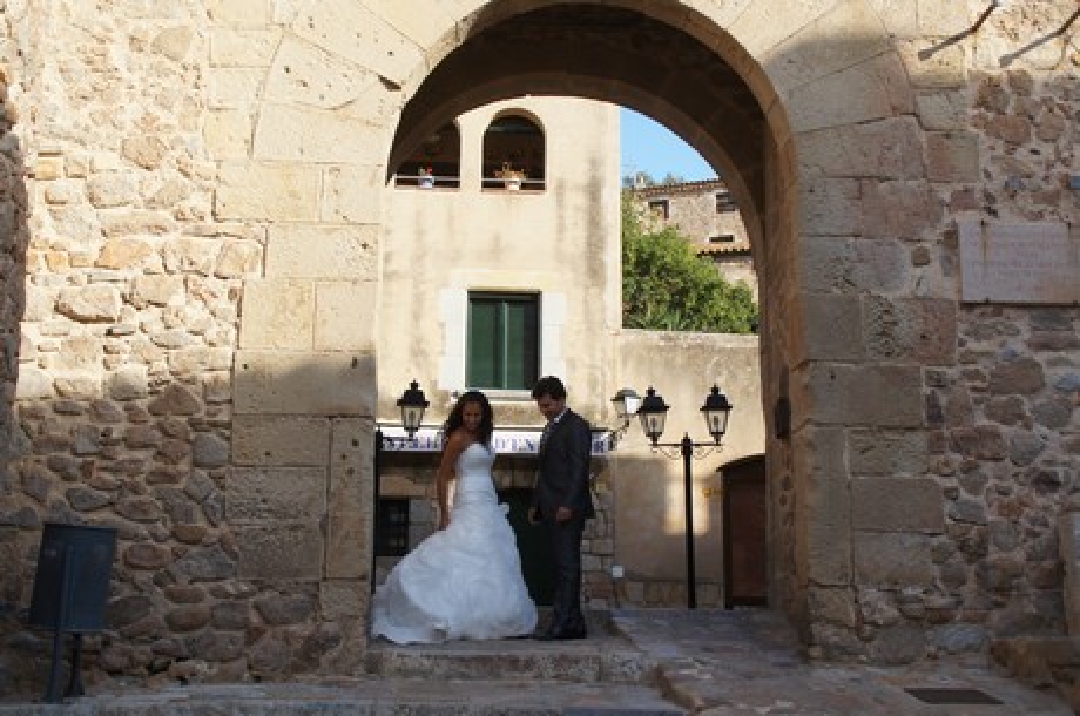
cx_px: 540
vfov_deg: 29.8
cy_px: 358
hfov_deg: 43.7
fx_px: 1348
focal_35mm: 45
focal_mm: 30
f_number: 6.3
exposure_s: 1/125
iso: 100
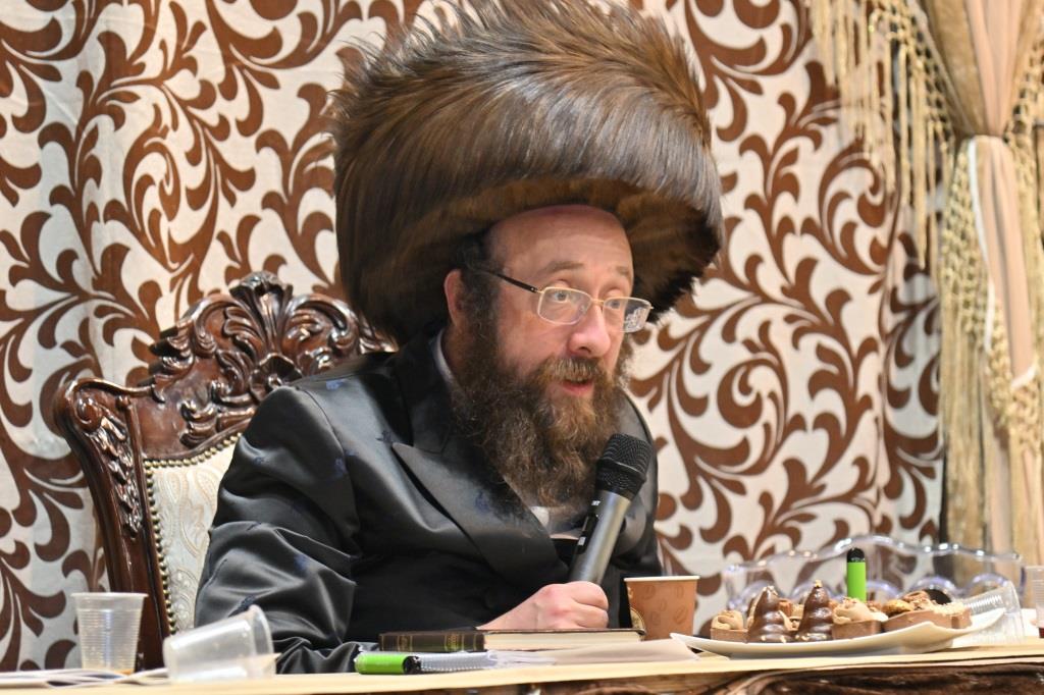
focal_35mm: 180
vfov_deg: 7.6
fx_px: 5218
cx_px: 522
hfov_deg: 11.4
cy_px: 348
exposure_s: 1/160
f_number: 4
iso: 640
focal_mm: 120
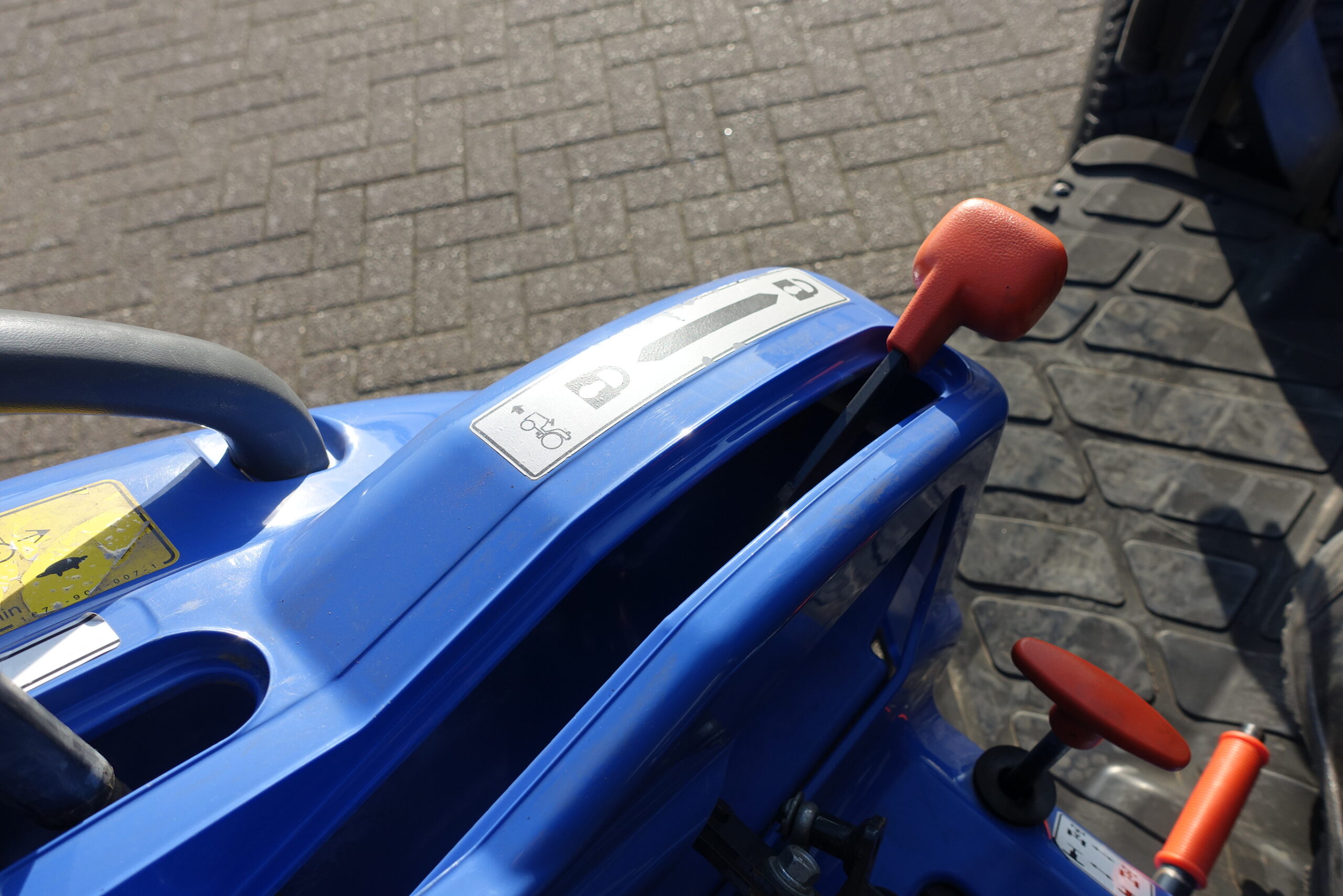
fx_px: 895
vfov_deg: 53.1
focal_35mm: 24
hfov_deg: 73.7
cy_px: 448
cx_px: 672
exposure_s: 1/500
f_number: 4
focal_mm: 8.8
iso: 125
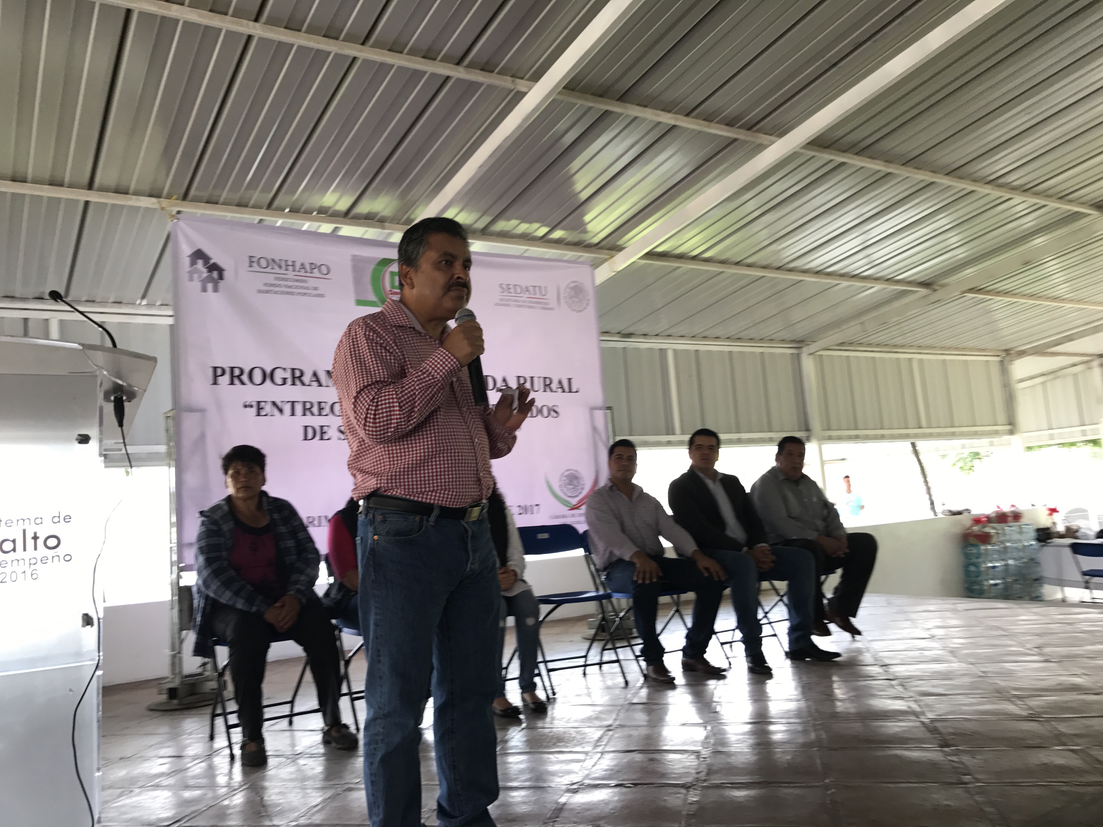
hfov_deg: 63.4
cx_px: 552
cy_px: 414
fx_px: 892
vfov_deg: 49.7
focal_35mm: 28
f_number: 1.8
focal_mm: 3.99
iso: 32
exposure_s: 1/60
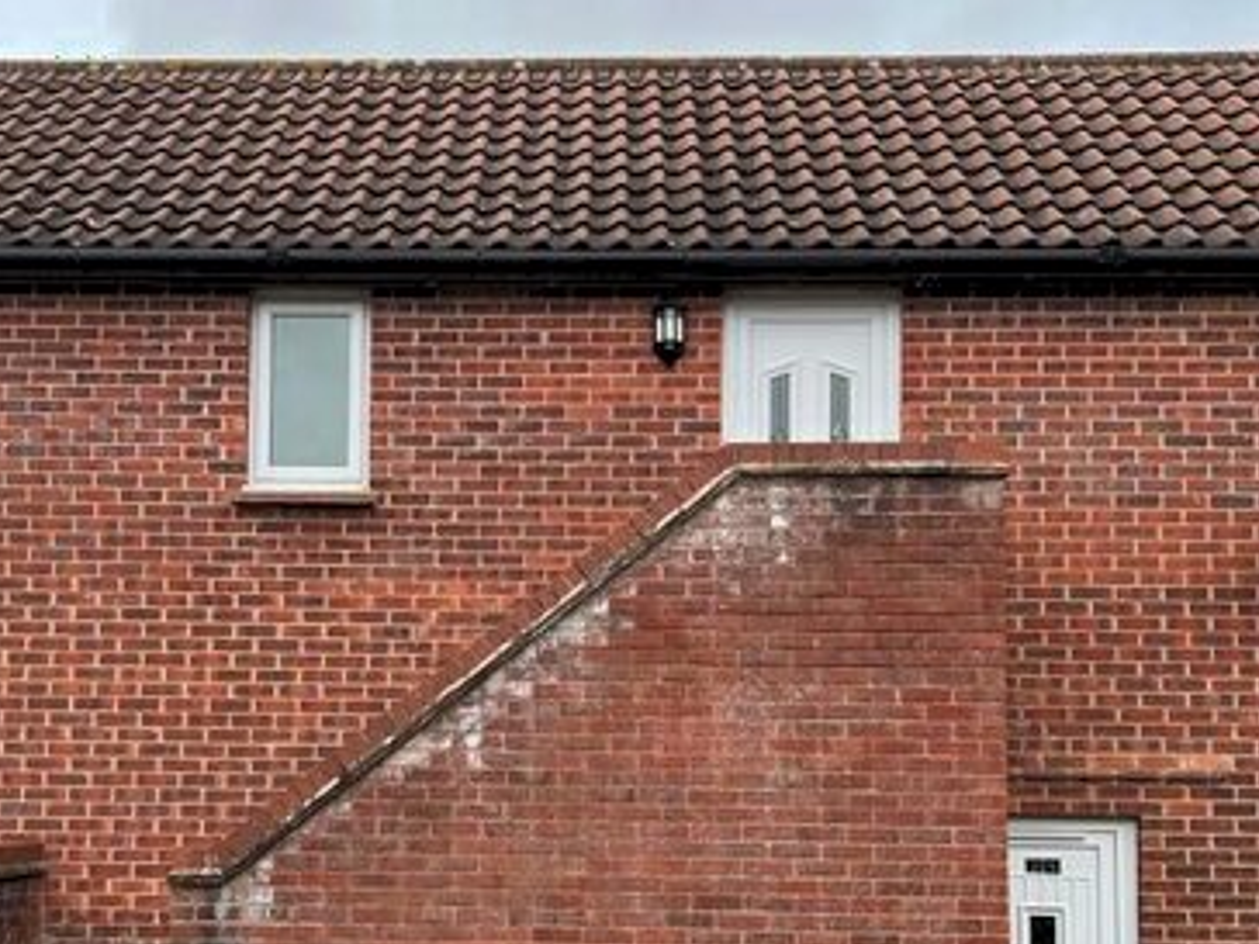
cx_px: 546
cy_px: 673
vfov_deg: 28.8
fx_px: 1819
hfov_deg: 38.1
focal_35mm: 50
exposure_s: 1/924
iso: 50
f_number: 1.5
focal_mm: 5.7
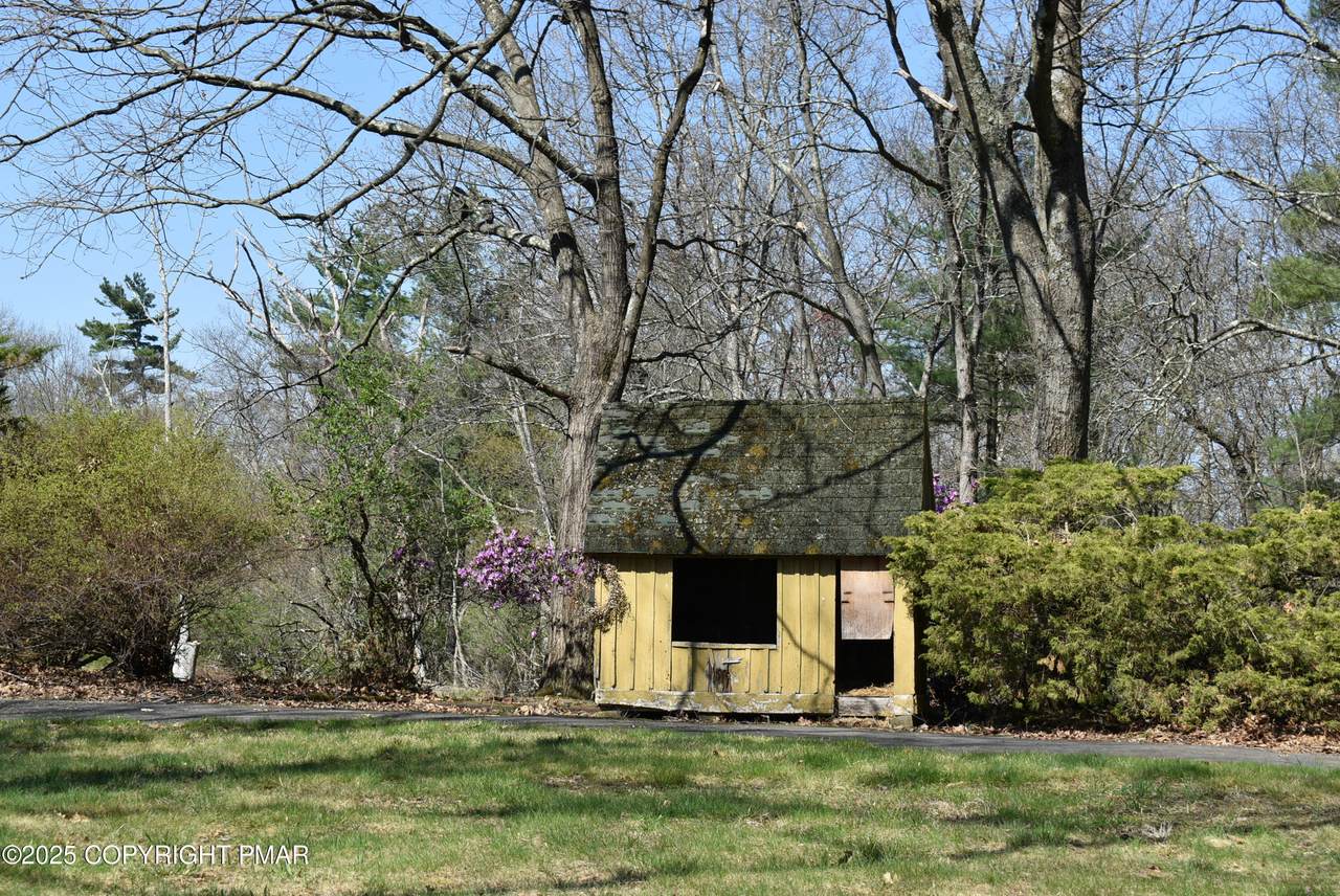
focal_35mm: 60
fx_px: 2235
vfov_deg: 22.7
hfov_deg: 33.4
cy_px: 448
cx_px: 670
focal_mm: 40
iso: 110
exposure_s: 1/250
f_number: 8
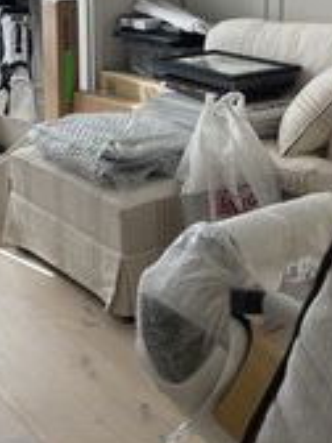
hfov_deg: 23.2
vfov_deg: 29.7
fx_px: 793
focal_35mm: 62
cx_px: 47
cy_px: 34
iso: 80
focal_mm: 5.1
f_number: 1.6
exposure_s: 1/121
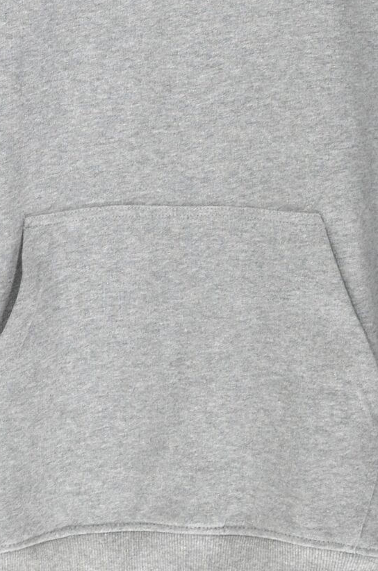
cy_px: -29
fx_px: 2589
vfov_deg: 12.4
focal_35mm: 164
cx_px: 202
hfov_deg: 8.4
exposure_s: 1/125
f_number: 5.6
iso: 280
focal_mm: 35
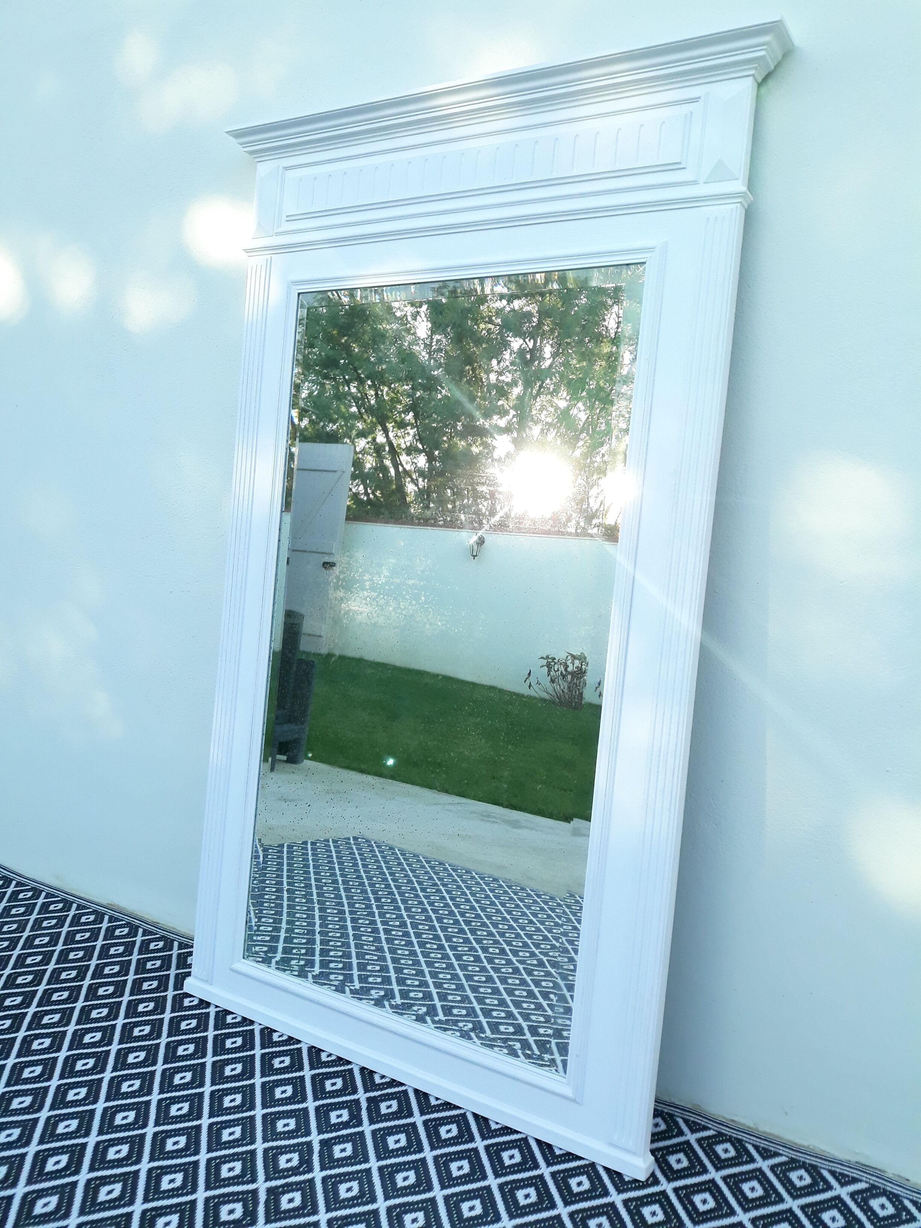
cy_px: 614
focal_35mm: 27
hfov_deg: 51.4
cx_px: 460
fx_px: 958
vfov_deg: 65.3
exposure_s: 1/678
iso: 200
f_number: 1.7
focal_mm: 3.71
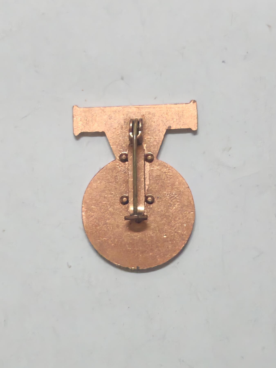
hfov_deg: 14.2
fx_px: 1106
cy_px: 184
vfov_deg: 18.9
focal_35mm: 104
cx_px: 138
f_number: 1.95
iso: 1000
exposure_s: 1/33
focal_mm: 5.52
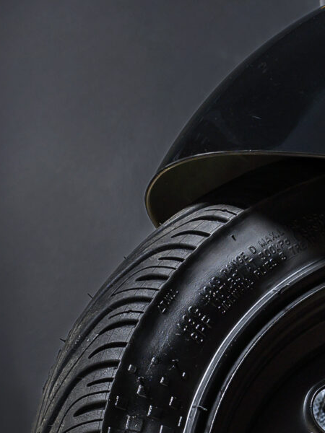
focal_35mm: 205
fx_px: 2566
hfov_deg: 7.1
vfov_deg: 9.6
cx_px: 489
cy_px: 179
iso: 80
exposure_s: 1/100
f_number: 8
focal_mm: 50
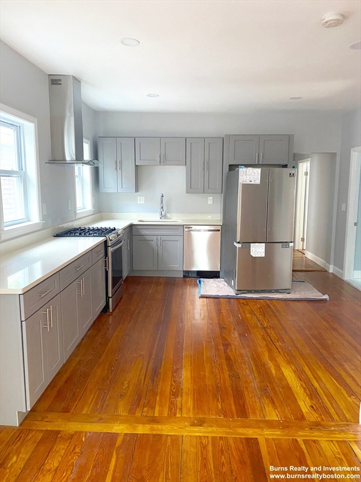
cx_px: 180
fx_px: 362
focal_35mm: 26
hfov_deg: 53.1
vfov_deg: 67.3
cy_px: 241
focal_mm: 4.25
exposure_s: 1/60
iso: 400
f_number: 1.8
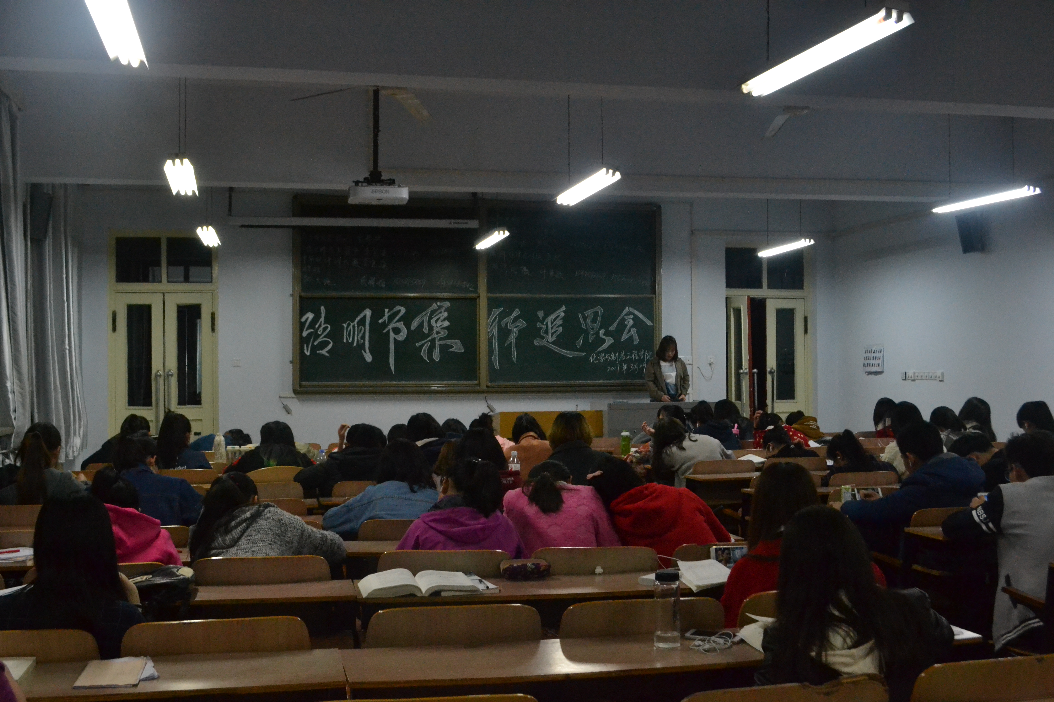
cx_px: 527
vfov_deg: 34.2
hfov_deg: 49.6
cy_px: 351
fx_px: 1142
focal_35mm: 39
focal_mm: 26
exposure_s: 1/60
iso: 3200
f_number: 7.1
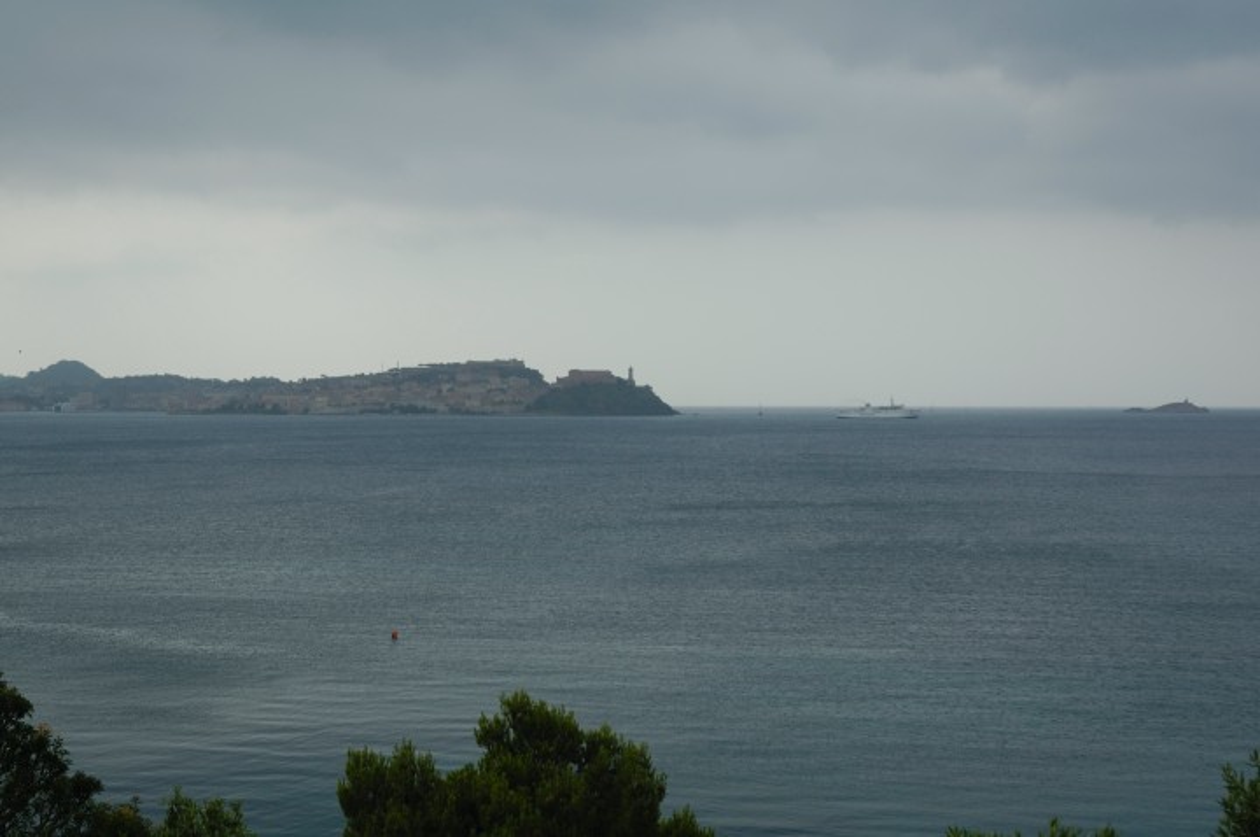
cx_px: 630
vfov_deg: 23.7
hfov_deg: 35.1
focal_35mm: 57
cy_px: 418
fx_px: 1992
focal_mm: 38
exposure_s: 1/500
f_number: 8
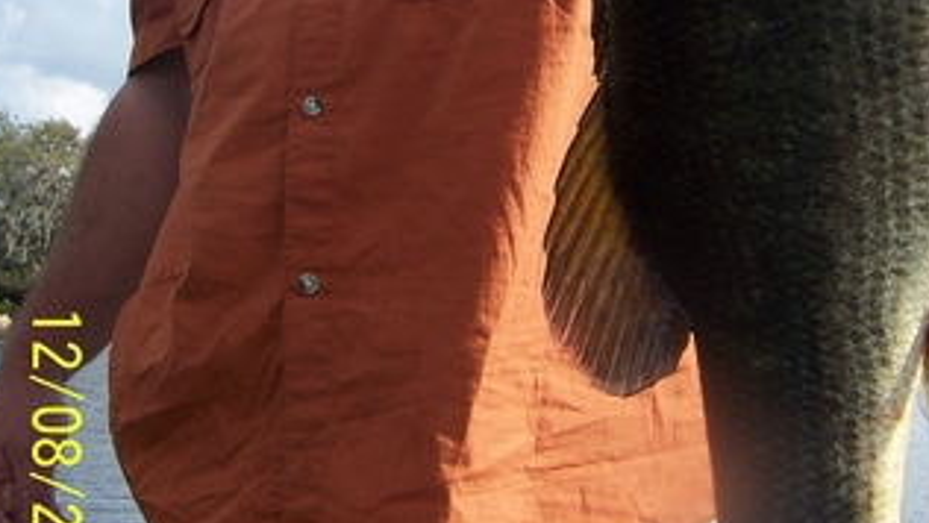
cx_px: 497
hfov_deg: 31.0
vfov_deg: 17.1
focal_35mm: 68
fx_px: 1676
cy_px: -69
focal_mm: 5.6
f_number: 5.6
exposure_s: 1/350
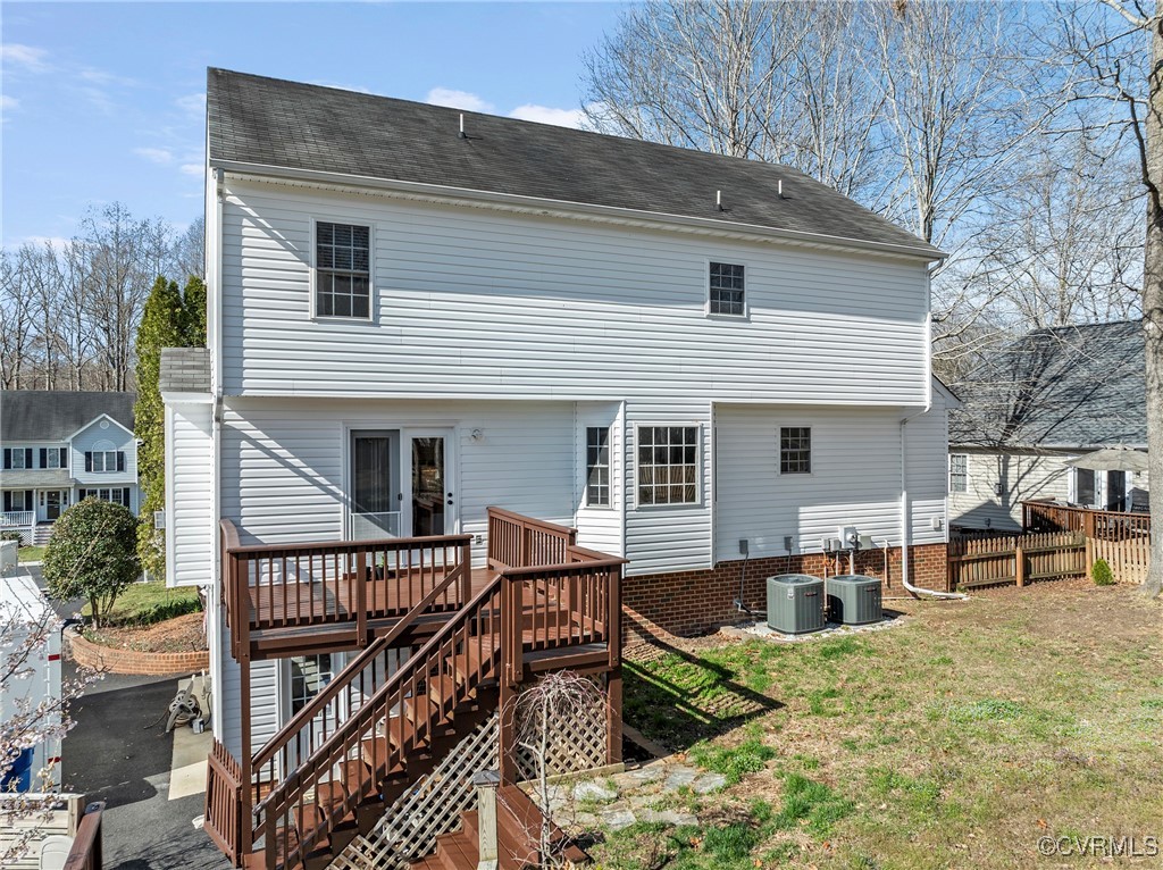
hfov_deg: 71.6
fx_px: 806
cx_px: 582
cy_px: 435
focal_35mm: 24
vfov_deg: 56.7
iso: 130
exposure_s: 1/1250
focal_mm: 12.29
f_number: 2.8
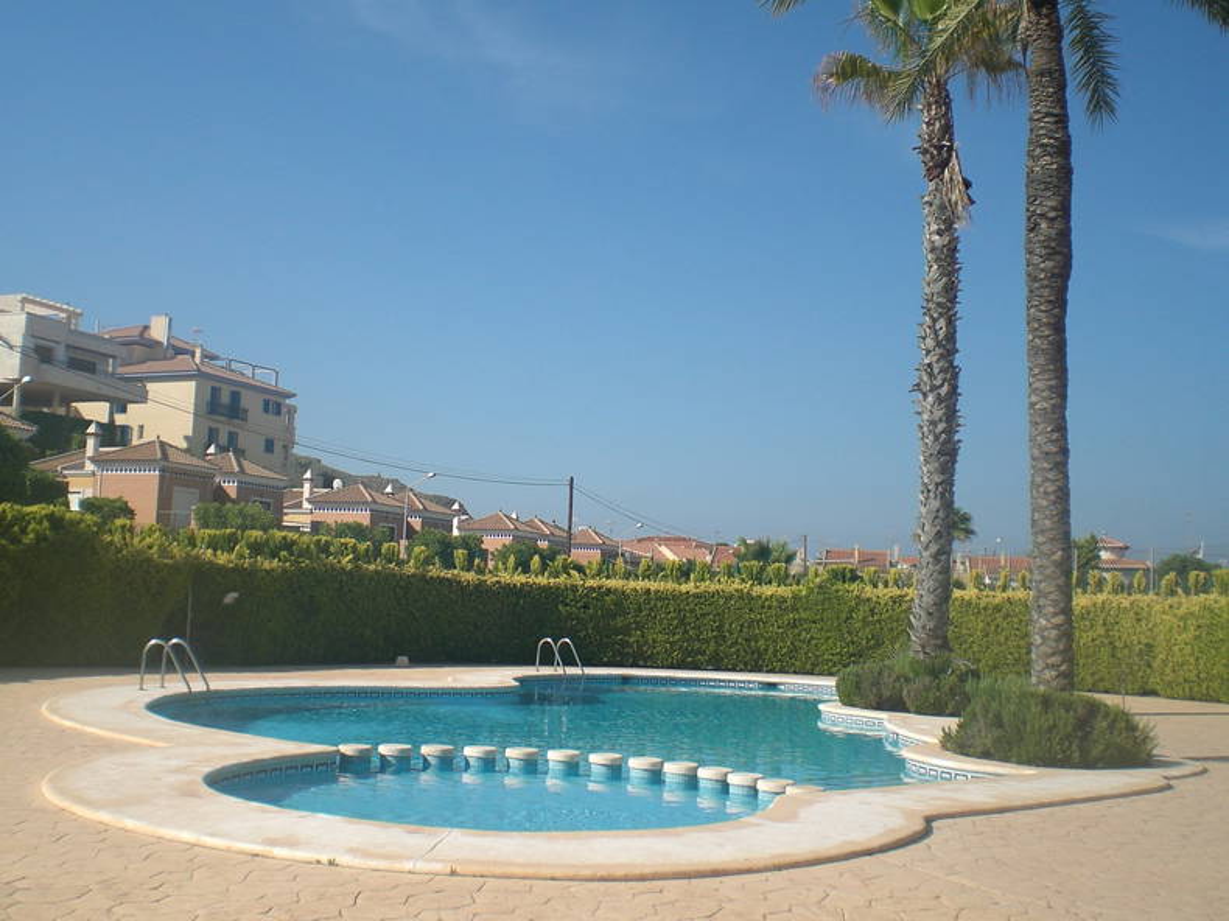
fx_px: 1349
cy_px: 460
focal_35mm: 38
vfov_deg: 37.7
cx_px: 614
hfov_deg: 49.0
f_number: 4.4
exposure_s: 1/500
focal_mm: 6.3
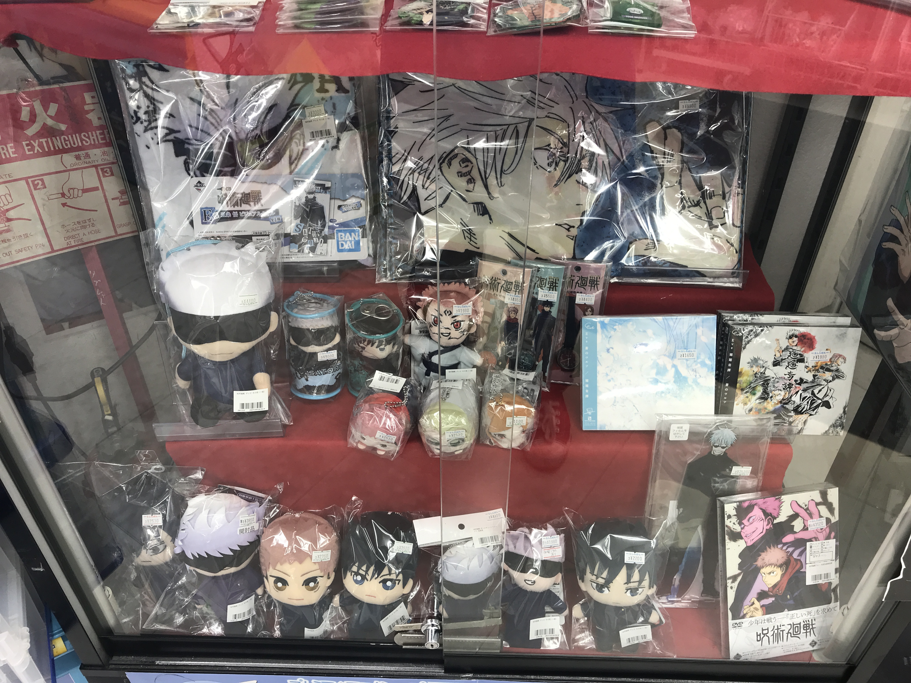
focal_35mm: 28
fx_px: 737
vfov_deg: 49.7
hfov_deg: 63.4
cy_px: 342
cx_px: 456
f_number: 1.8
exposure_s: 1/30
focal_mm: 3.99
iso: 20
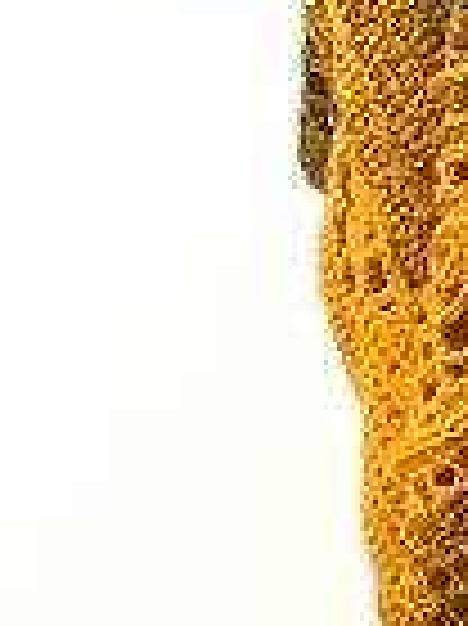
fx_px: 3214
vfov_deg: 10.6
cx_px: 954
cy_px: -419
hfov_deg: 7.9
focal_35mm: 178
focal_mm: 3.3
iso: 200
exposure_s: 1/17
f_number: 2.4
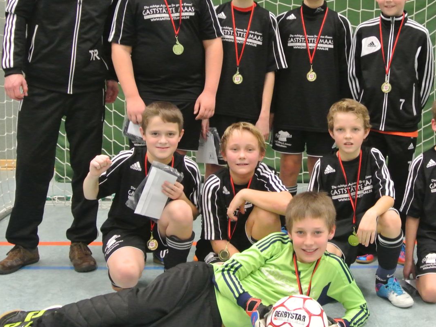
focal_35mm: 63
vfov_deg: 23.2
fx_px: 794
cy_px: 127
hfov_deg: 30.3
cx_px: 314
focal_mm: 13.6
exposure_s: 1/60
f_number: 4
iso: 1600
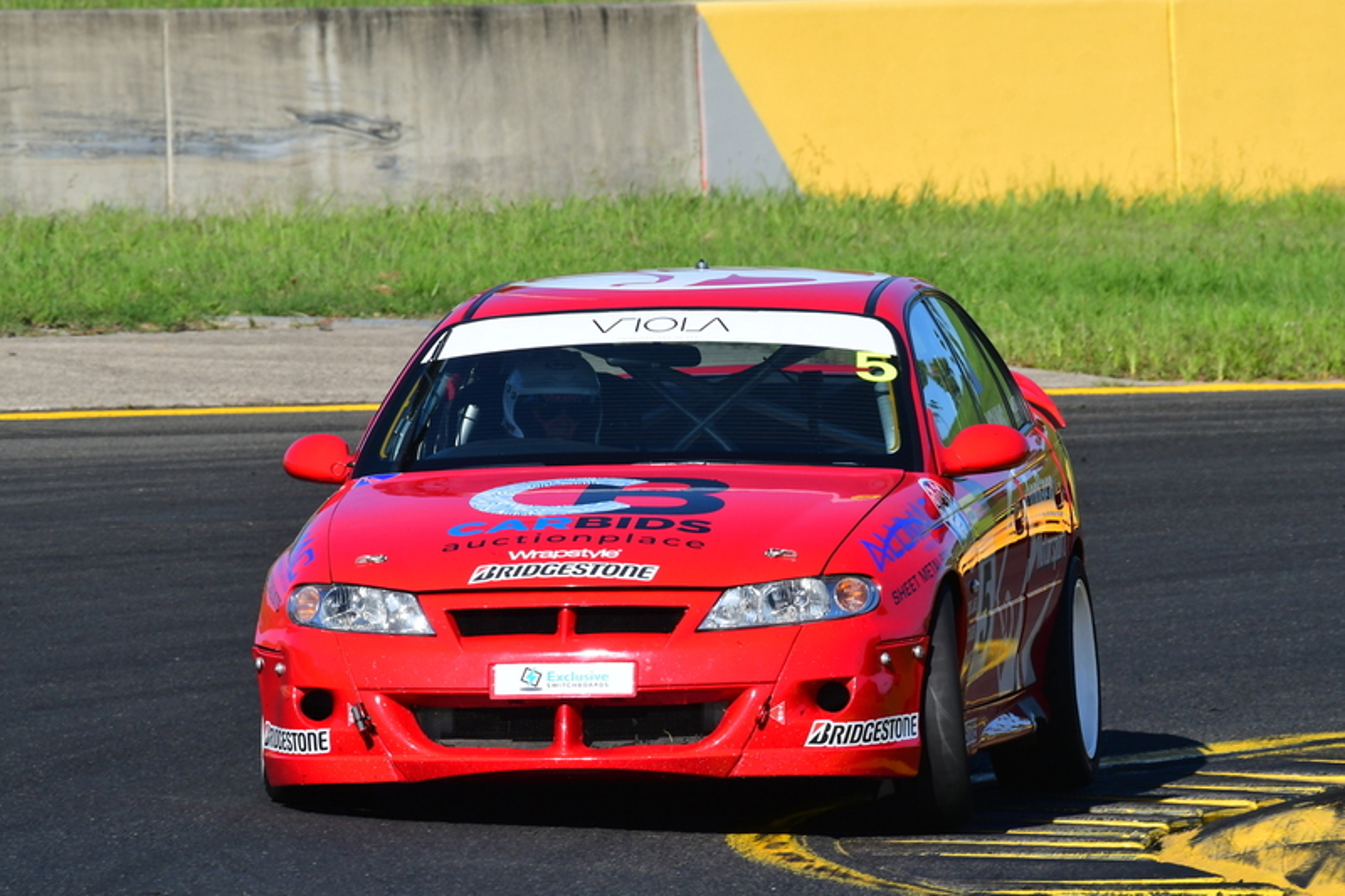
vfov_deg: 2.2
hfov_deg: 3.3
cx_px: 672
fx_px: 23531
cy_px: 448
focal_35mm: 630
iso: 500
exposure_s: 1/640
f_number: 13
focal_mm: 420
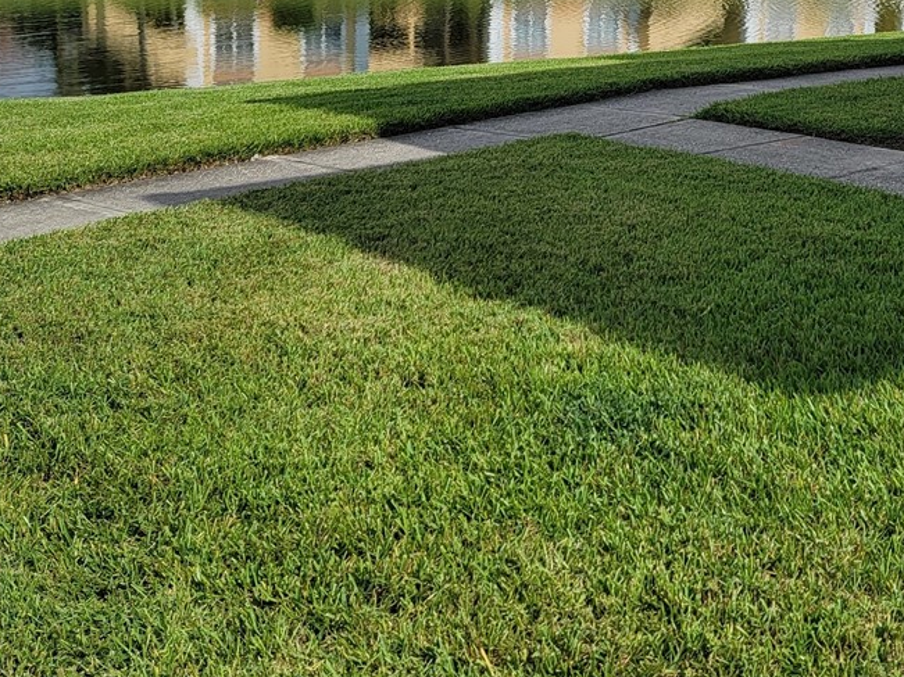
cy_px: -126
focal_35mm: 59
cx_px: 690
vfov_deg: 22.9
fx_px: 1541
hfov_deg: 32.0
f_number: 1.8
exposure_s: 1/1864
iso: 16
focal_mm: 6.7
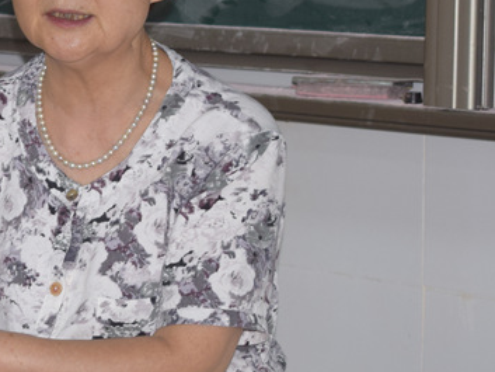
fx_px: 2804
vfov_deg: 7.6
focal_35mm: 196
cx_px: -87
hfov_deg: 9.9
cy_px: 56
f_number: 5.3
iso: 400
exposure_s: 1/40
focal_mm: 48
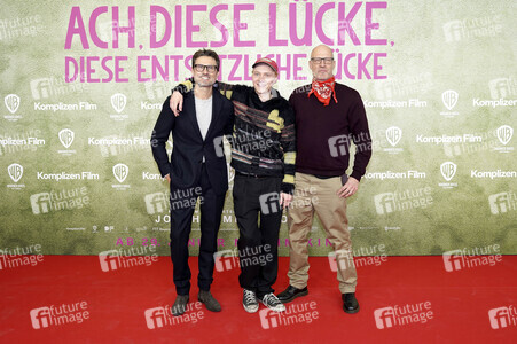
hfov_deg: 62.0
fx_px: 431
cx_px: 258
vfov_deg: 43.5
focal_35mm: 30
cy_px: 172
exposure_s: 1/250
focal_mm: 30
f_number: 5.6
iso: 1000
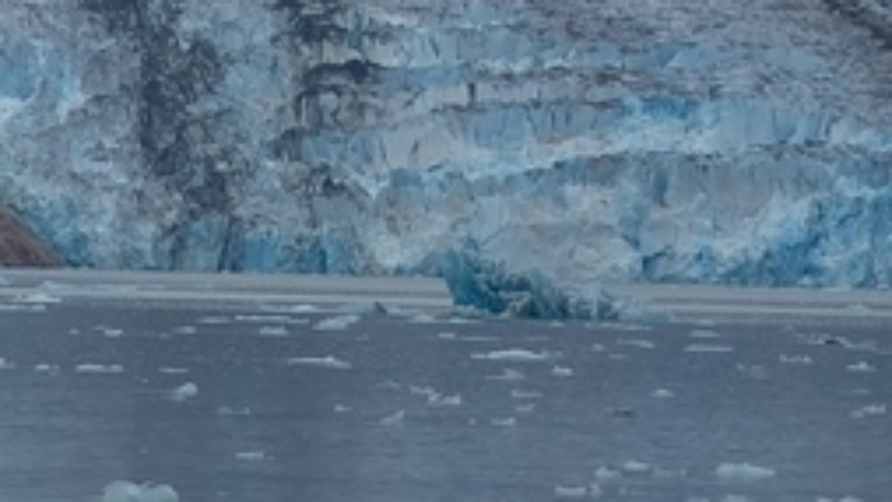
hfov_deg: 3.4
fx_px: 14999
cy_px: -463
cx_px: 622
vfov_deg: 1.9
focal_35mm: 634
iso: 100
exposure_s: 1/250
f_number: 8
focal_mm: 120
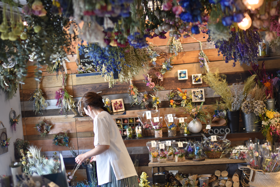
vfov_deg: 25.8
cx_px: 140
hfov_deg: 37.8
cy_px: 94
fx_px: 408
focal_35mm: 52
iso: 360
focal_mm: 35
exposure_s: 1/60
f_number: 2
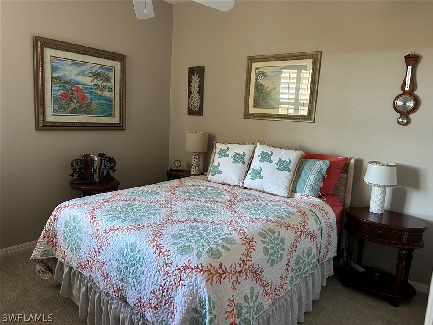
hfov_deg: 67.3
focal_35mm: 26
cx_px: 216
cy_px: 162
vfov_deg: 53.1
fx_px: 325
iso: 160
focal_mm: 5.7
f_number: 1.5
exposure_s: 1/60
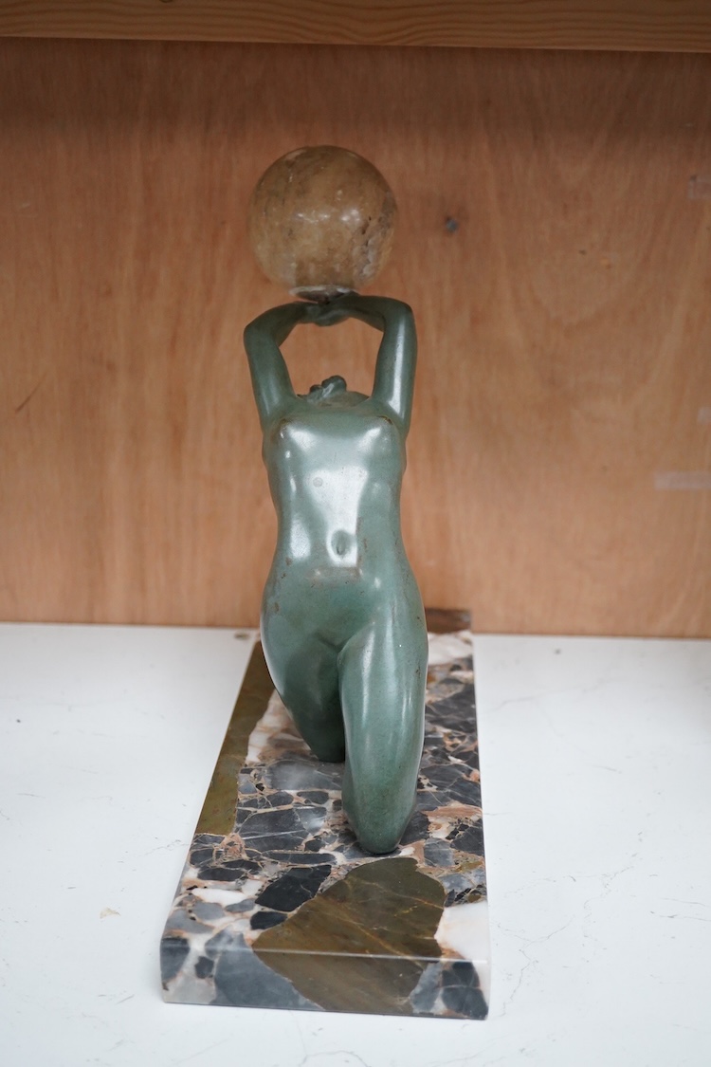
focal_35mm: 45
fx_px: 1333
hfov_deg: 29.9
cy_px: 534
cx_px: 356
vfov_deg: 43.6
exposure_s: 1/400
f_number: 4.5
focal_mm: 30
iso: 3200
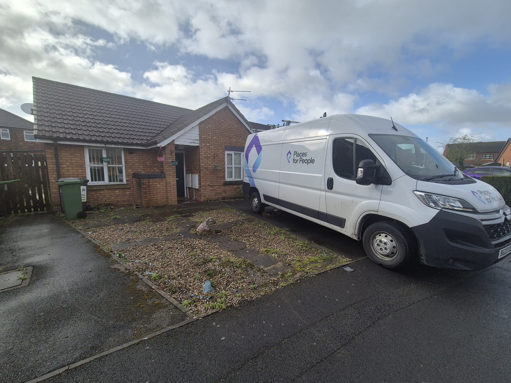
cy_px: 192
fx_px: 192
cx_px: 256
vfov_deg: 89.9
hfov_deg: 106.2
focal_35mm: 13
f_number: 2.2
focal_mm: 2.2
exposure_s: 1/2200
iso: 50
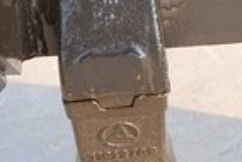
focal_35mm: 135
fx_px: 908
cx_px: 324
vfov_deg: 10.1
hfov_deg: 14.5
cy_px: 18
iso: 100
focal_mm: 16
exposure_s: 1/80
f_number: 6.3
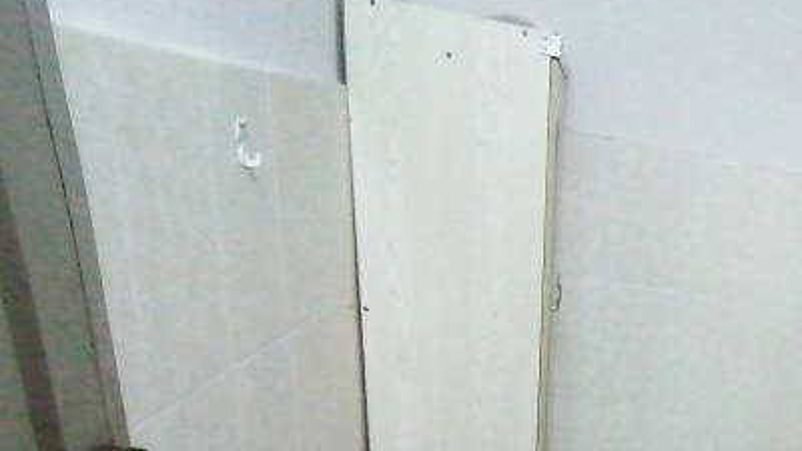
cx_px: 754
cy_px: 571
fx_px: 787
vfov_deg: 27.3
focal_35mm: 37
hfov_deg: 47.3
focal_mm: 1.78
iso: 640
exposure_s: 1/20
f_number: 2.4
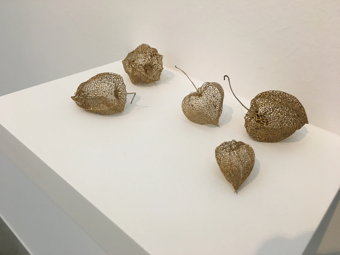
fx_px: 285
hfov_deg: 61.7
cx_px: 170
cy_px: 128
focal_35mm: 29
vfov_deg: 48.2
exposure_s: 1/33
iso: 40
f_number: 2.2
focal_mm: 4.15
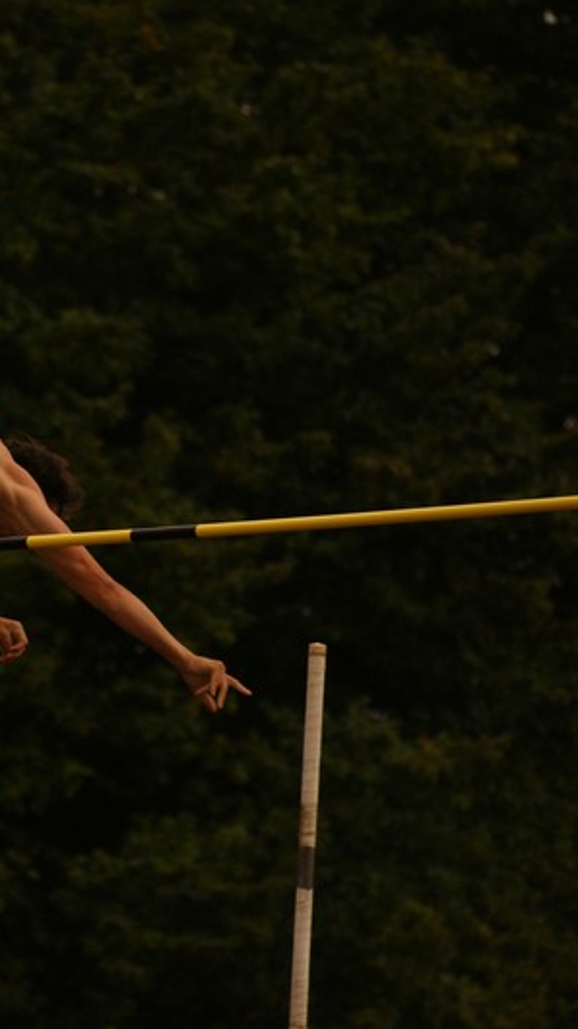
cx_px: -138
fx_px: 13573
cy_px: 514
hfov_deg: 2.4
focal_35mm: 498
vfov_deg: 4.3
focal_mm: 210
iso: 400
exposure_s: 1/500
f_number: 5
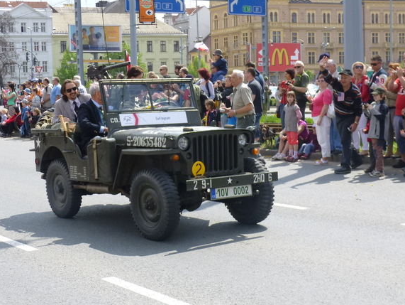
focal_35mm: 63
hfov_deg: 30.5
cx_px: 135
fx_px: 738
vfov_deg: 23.3
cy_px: 160
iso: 100
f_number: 3.9
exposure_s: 1/400
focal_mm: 8
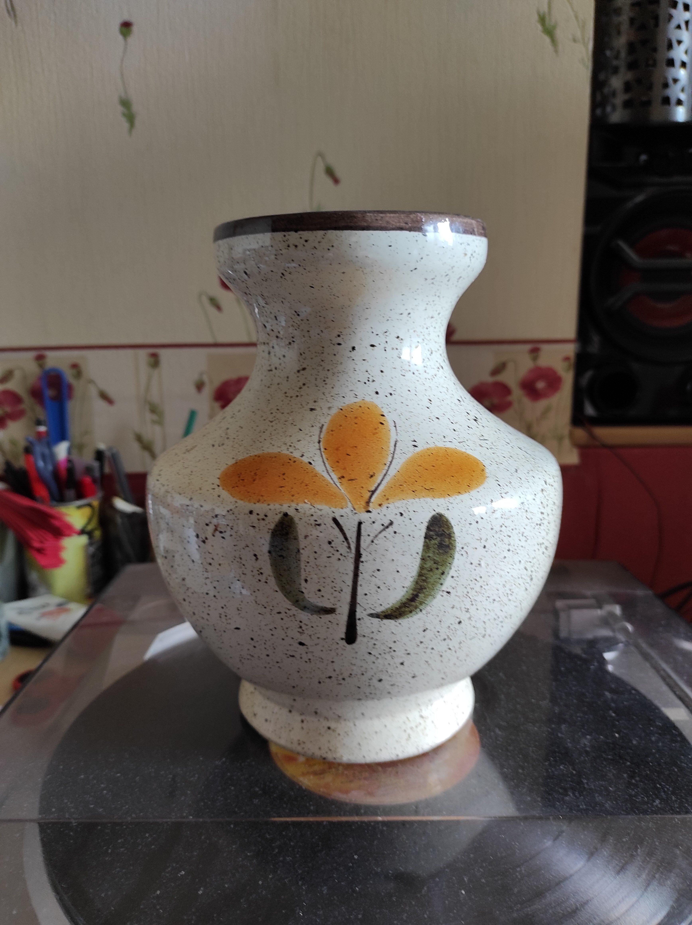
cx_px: 346
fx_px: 667
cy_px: 462
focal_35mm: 25
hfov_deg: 54.8
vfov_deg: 69.4
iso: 268
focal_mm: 5.43
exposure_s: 1/33
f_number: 1.89
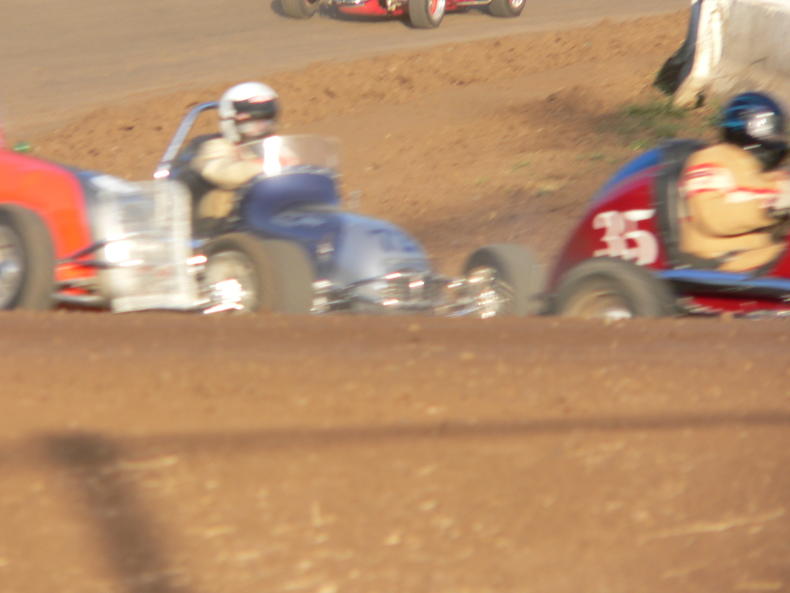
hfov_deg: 4.7
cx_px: 395
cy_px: 296
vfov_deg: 3.6
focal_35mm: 418
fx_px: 9542
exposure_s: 1/250
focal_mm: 69.6
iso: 80
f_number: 4
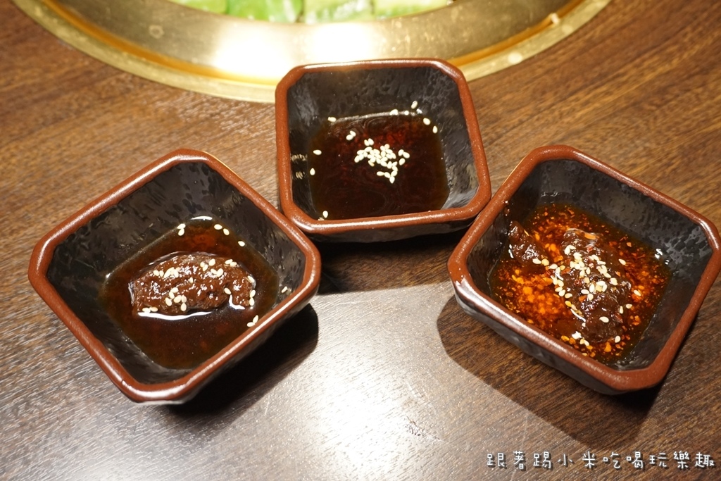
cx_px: 360
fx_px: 721
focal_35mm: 36
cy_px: 240
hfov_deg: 53.1
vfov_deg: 36.9
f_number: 4.5
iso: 1000
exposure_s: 1/60
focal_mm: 24
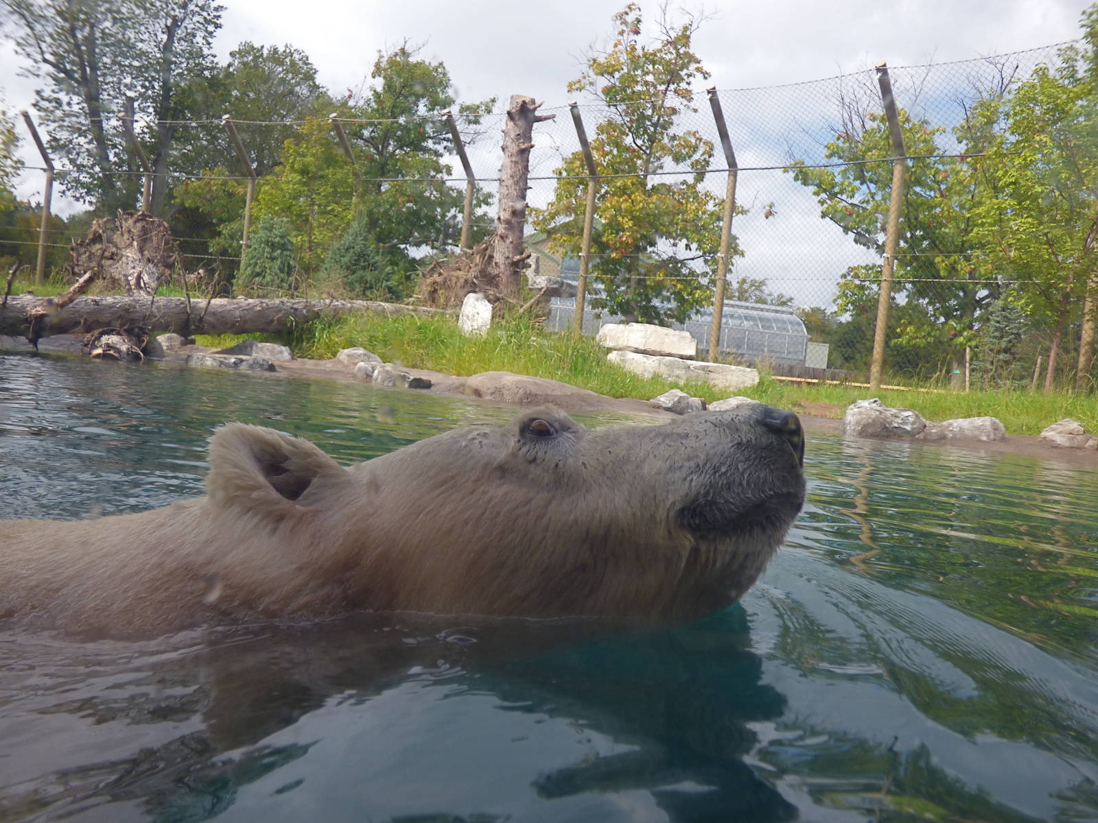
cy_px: 412
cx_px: 549
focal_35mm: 28
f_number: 3.2
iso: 100
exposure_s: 1/640
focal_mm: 5.04
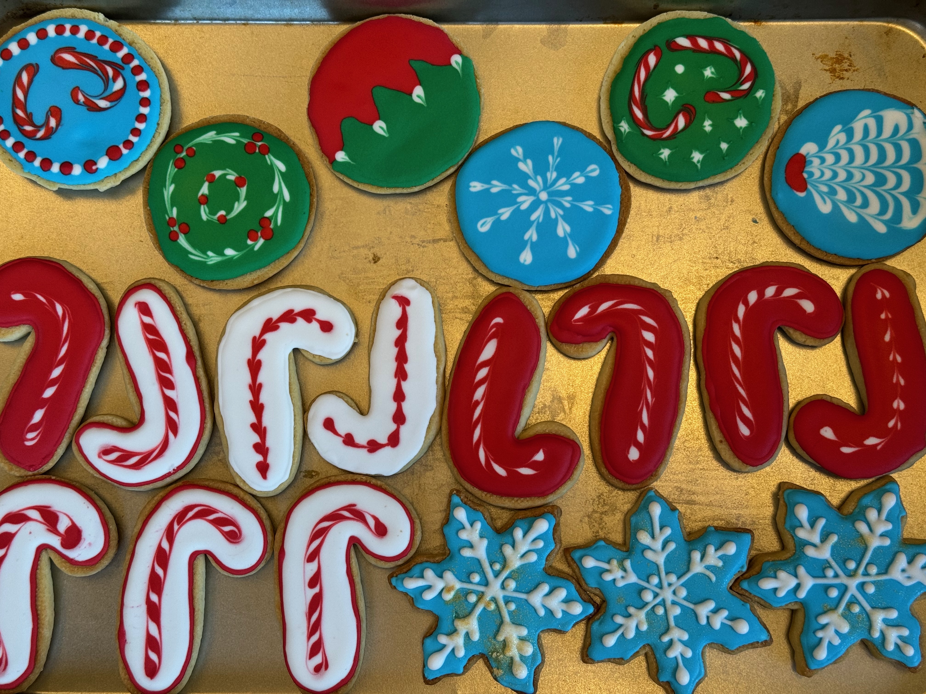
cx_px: 463
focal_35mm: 48
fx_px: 1284
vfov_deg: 30.3
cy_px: 347
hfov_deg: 39.7
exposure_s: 1/60
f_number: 1.78
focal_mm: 6.76
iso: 80
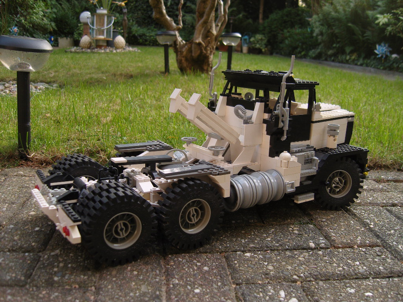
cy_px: 151
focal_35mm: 34
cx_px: 202
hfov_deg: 54.0
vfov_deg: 41.8
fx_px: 396
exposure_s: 1/125
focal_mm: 7.3
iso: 100
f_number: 2.8
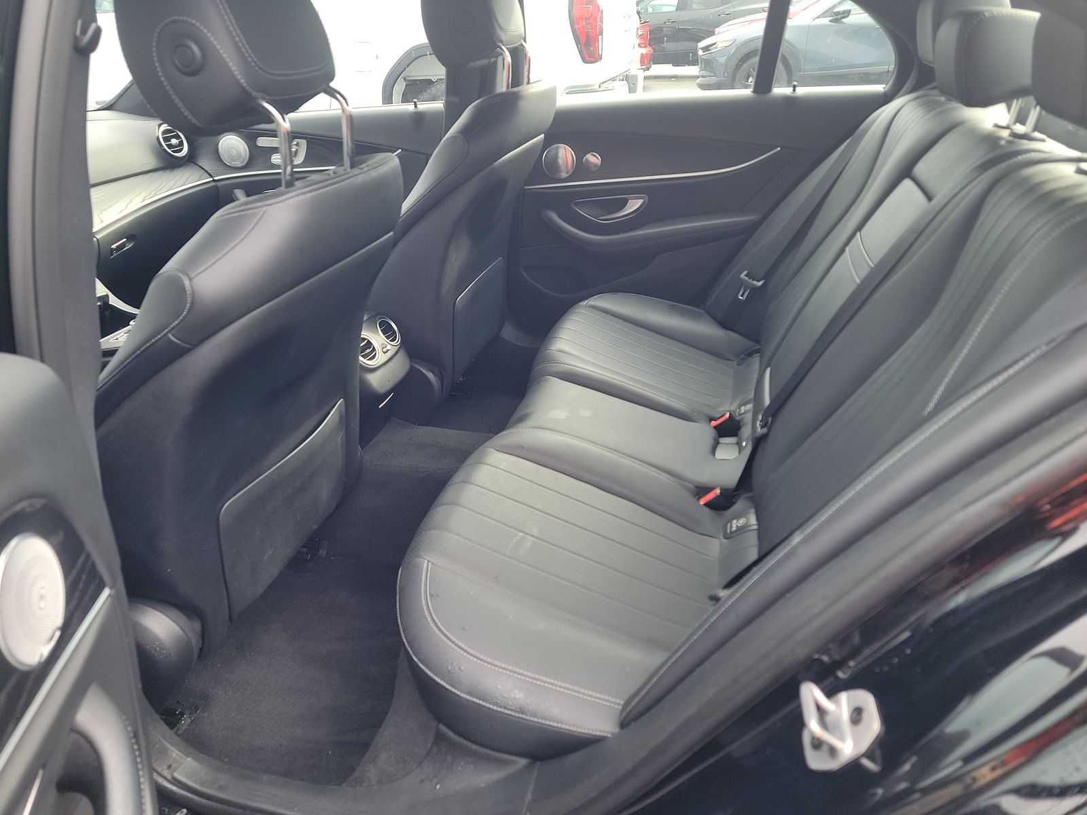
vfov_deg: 56.8
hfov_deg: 71.6
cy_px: 408
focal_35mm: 24
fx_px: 754
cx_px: 544
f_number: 1.8
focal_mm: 6.7
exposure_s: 1/59
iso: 110
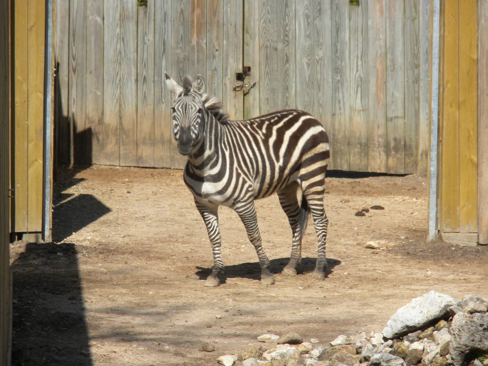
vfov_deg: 5.7
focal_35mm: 260
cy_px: 183
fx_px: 3665
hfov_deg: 7.6
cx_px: 244
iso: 147
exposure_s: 1/1022
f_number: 5.3
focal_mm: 46.2
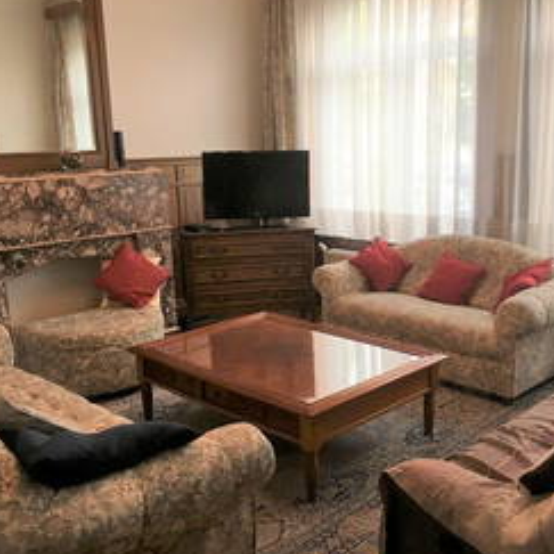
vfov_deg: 43.9
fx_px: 688
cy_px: 276
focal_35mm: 38
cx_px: 324
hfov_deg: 43.7
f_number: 2.2
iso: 25
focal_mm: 4.15
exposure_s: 1/33
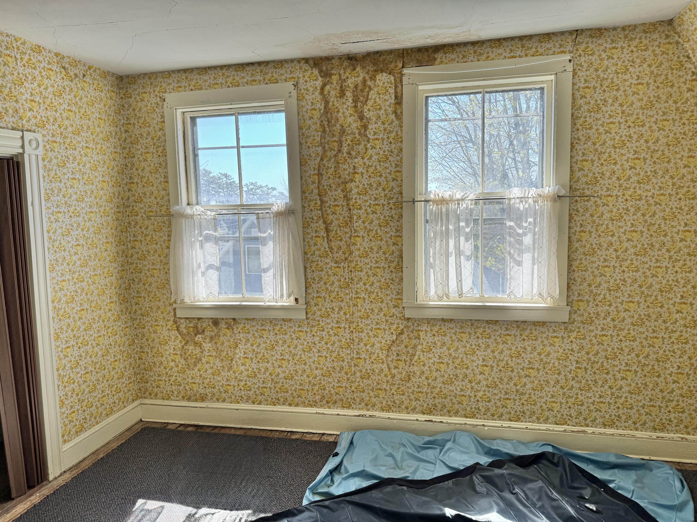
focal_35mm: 24
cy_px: 261
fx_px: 483
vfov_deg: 56.8
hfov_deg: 71.6
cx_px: 348
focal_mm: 6.76
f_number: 1.78
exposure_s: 1/491
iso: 80
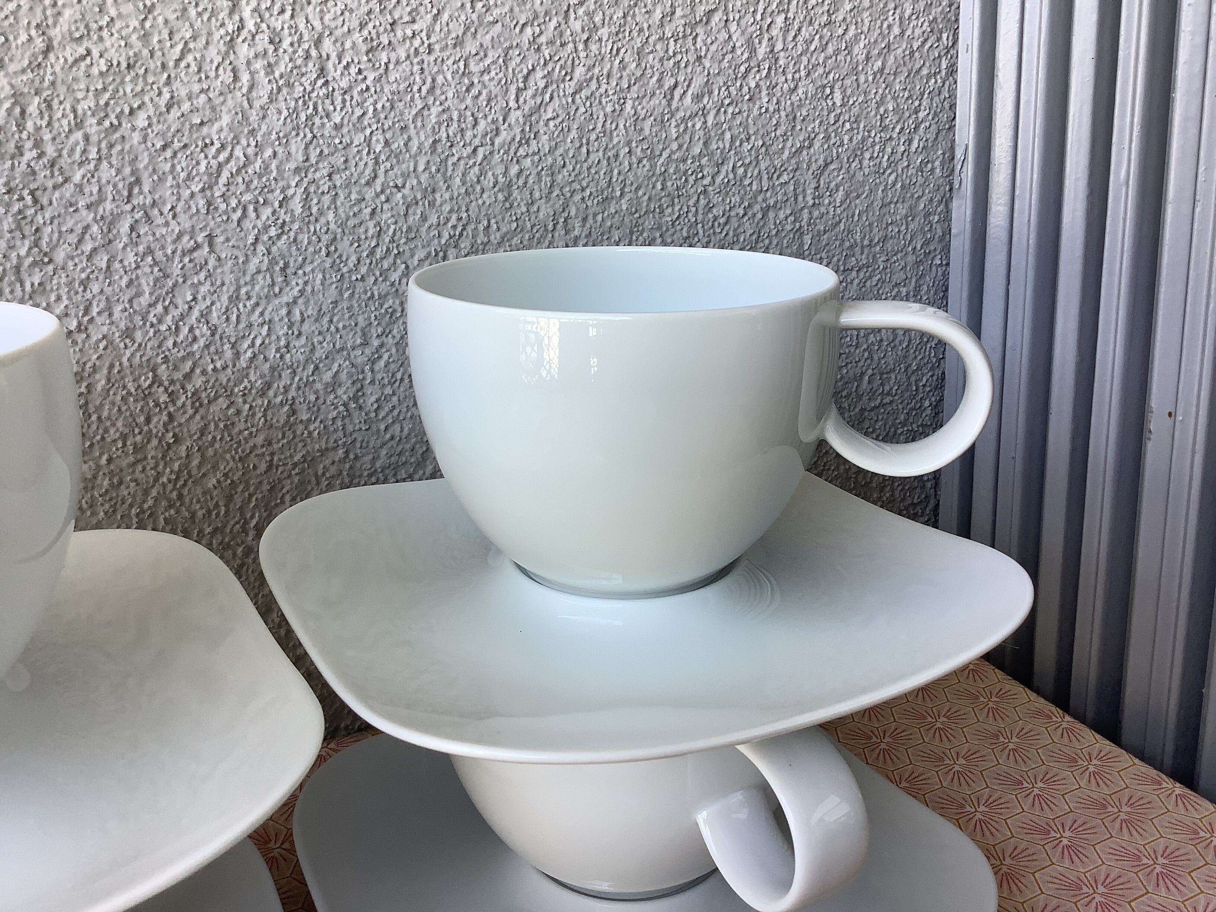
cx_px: 608
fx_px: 1089
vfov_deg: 45.4
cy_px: 456
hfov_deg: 58.4
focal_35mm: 31
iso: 50
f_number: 2.4
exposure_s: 1/100
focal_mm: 3.3
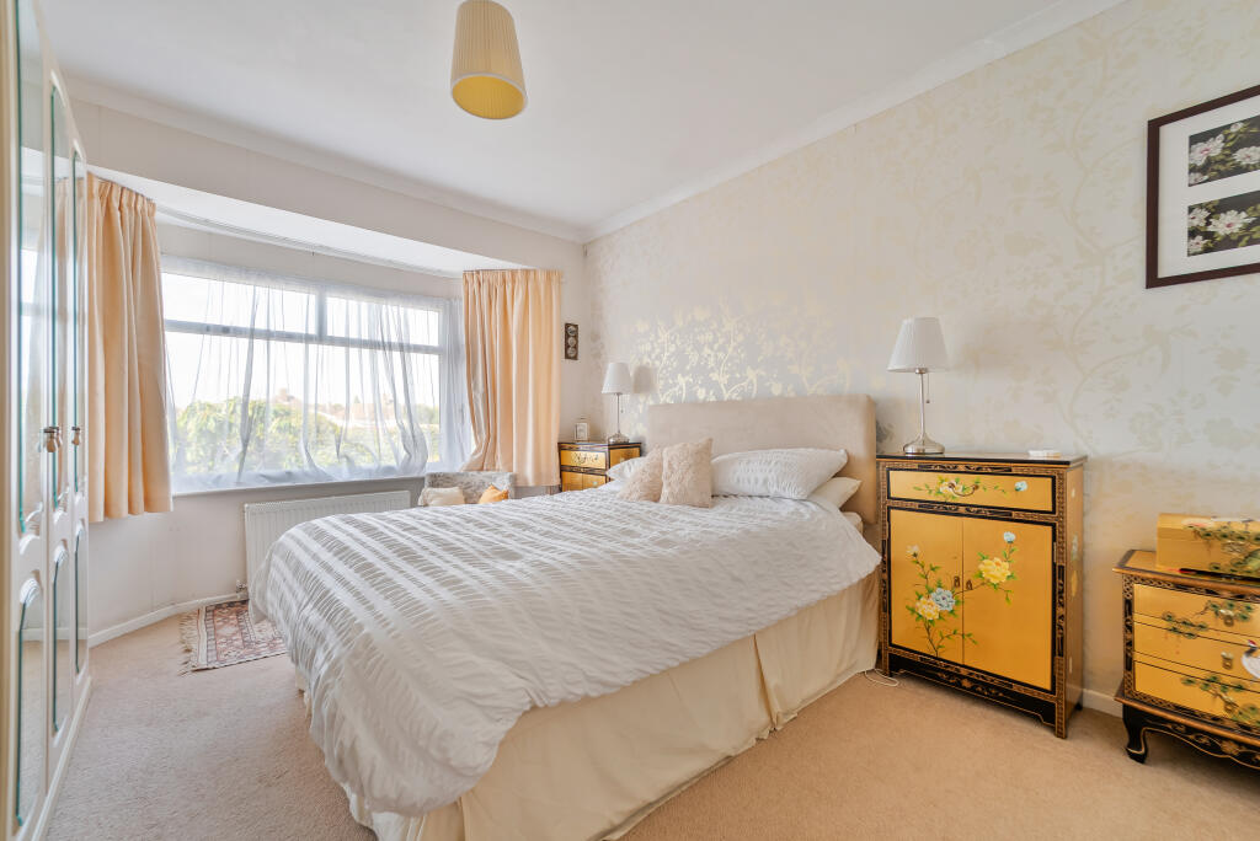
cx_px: 630
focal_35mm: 14
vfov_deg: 81.3
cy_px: 420
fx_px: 490
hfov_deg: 104.2
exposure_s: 1/500
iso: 320
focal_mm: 14
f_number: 6.3
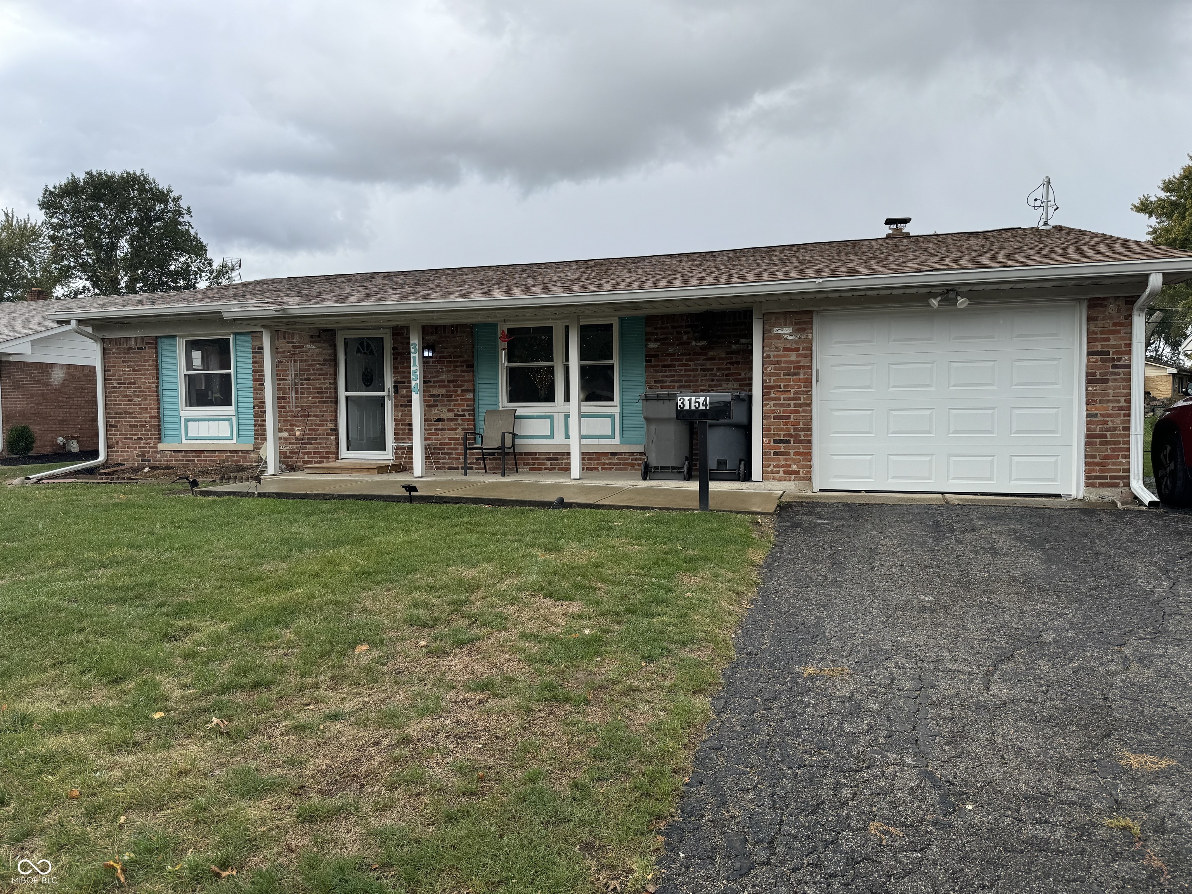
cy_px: 447
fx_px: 826
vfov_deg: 56.8
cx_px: 596
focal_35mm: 24
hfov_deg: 71.6
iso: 80
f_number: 1.78
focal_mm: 6.76
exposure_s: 1/1395
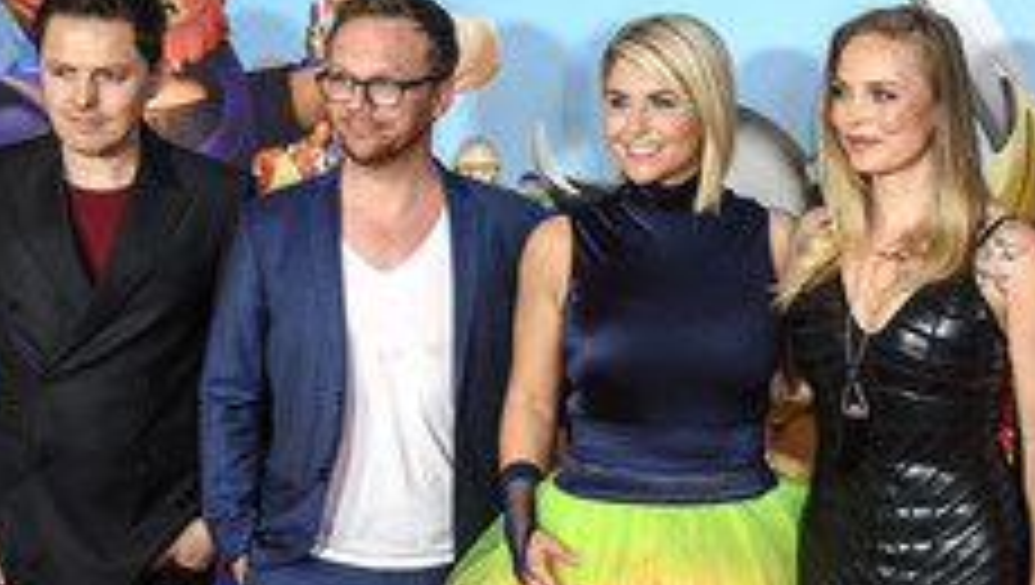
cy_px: 477
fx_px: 2308
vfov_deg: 14.4
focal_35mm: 84
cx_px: 781
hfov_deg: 25.0
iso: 400
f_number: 4
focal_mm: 41
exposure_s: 1/200
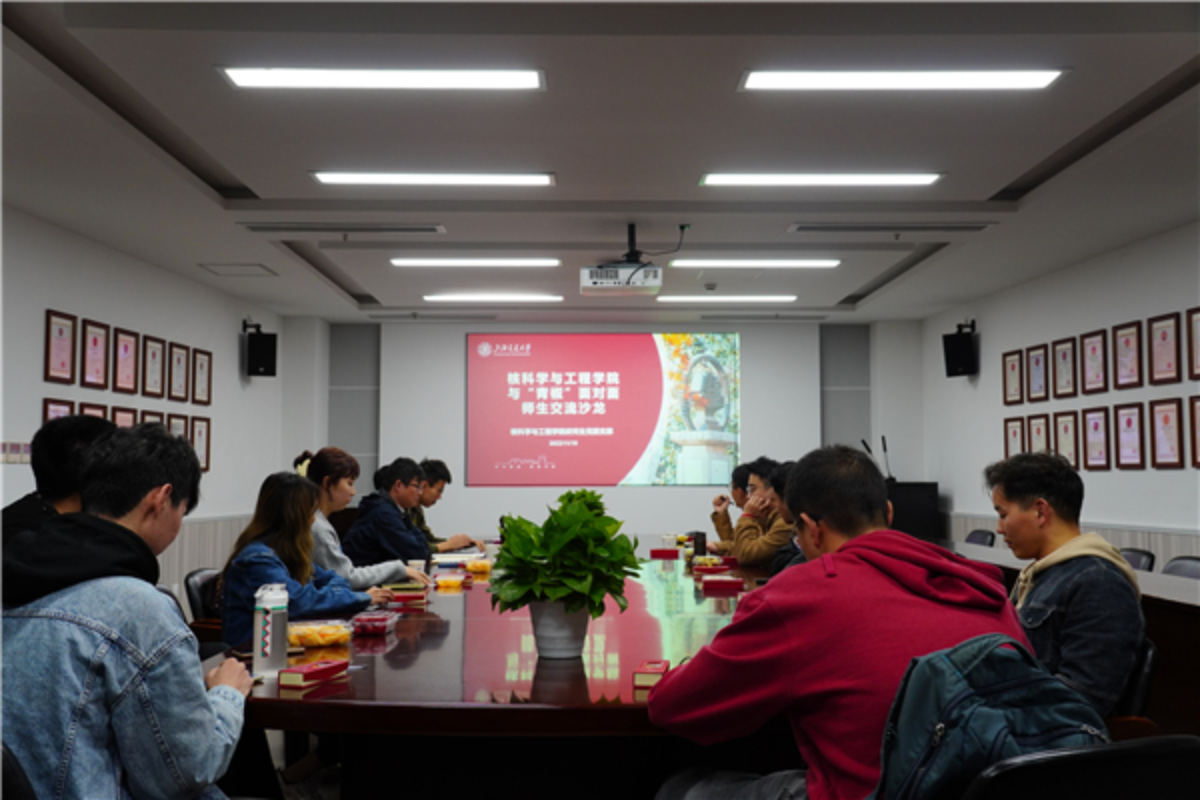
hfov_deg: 55.1
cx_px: 600
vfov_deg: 38.4
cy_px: 400
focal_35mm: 34
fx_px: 1150
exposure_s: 1/50
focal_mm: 23
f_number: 4.5
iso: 500
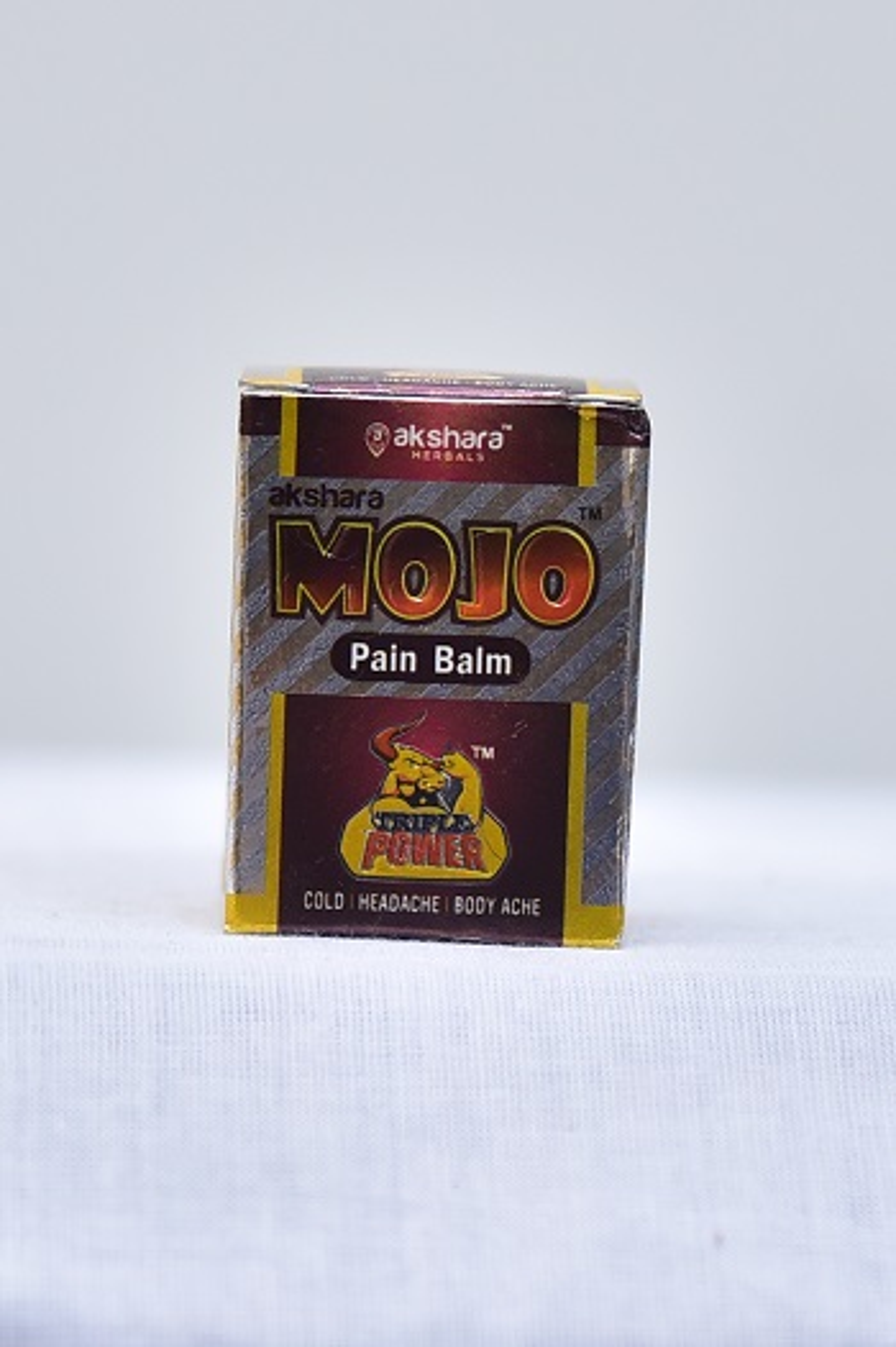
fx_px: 3551
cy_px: 674
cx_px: 448
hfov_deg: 14.4
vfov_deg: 21.5
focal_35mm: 95
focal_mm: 95
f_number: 4
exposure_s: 1/125
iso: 1250
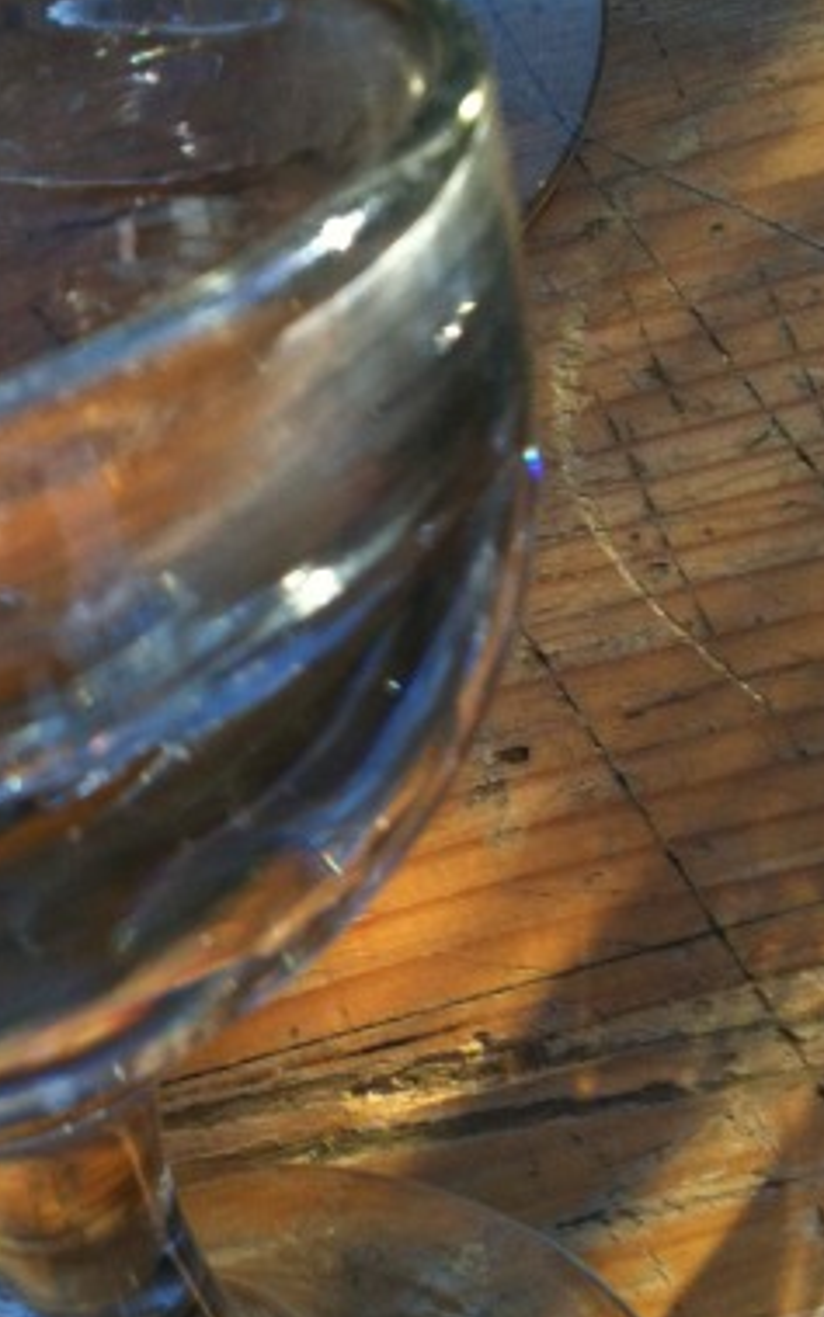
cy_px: 711
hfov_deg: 18.1
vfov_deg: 29.4
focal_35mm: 70
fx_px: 2514
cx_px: -14
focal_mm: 3.85
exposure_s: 1/282
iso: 64
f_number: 2.8
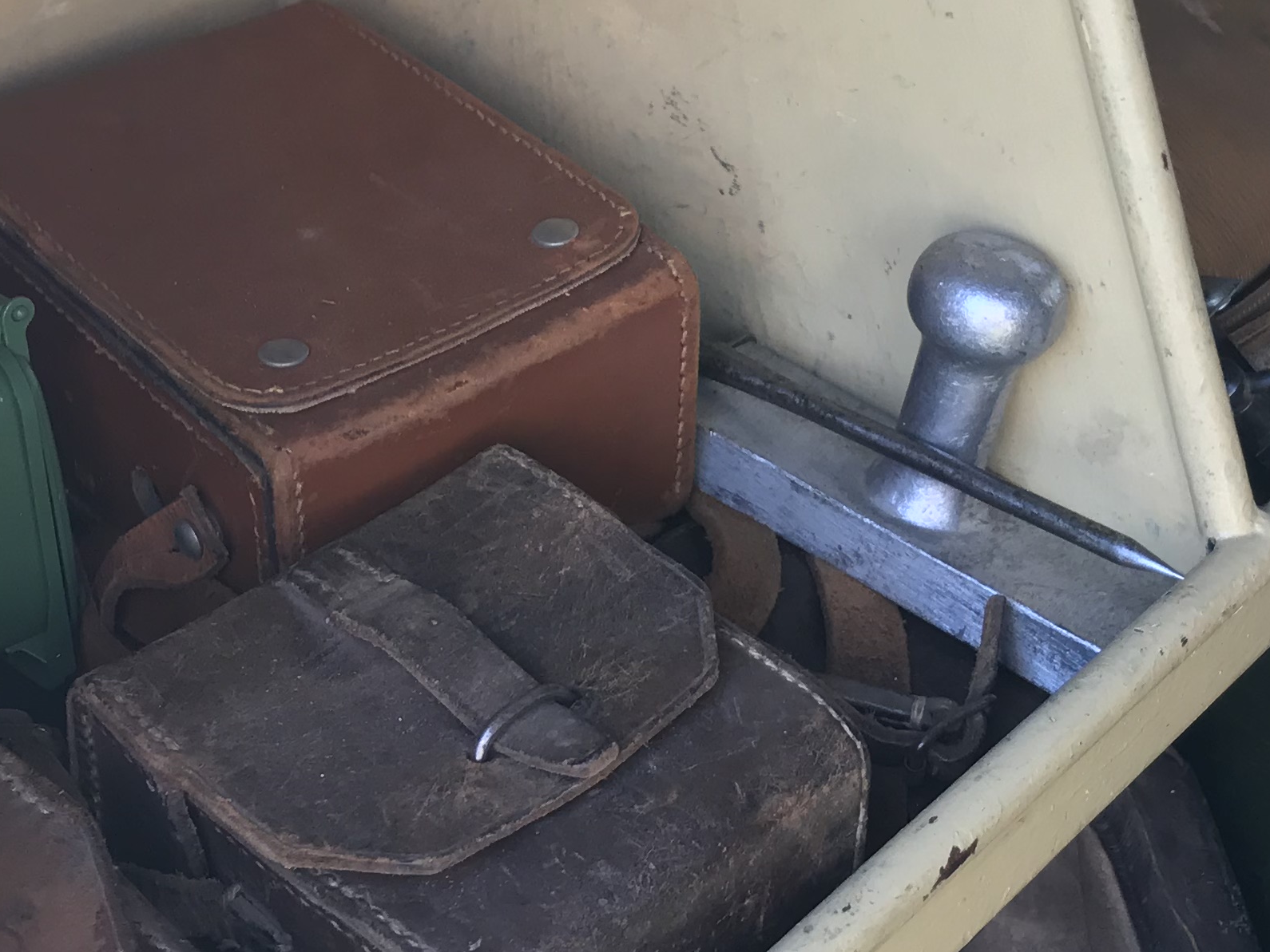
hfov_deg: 27.3
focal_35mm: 71
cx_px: 783
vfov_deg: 20.6
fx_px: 2605
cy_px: 248
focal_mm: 3.99
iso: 32
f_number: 1.8
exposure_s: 1/90
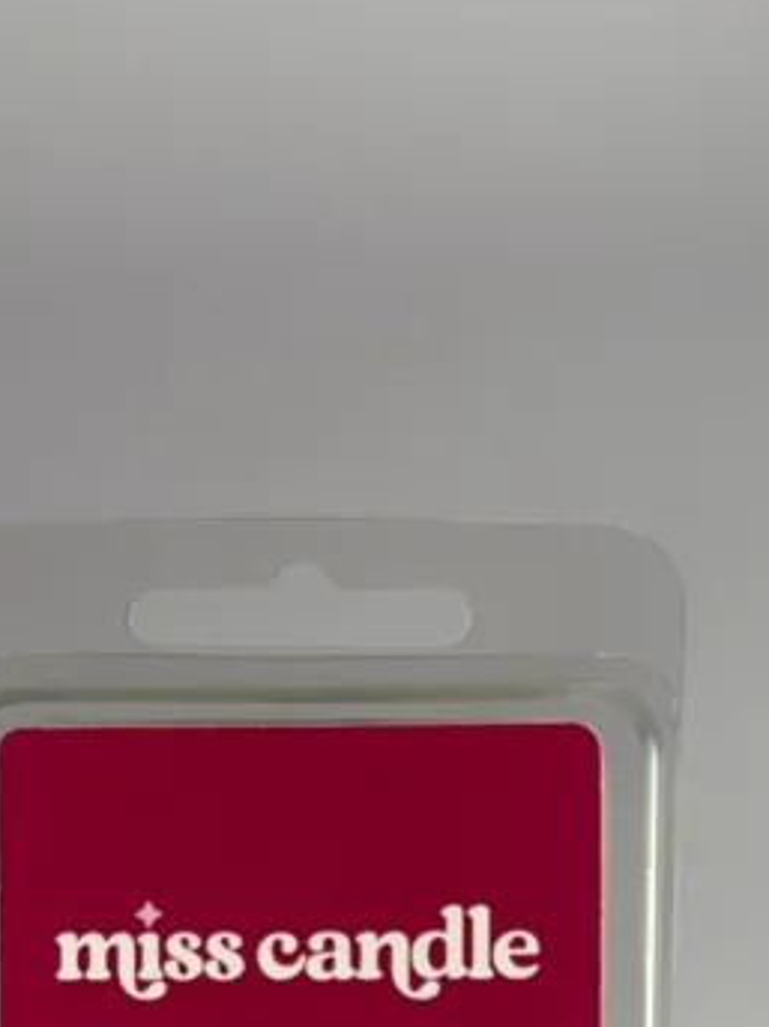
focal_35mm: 56
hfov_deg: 26.0
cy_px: 1129
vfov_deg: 30.7
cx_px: 305
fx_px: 1660
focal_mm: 6.76
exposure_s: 1/535
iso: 80
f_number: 1.78
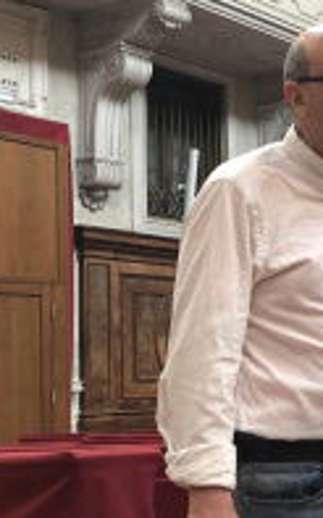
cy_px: 301
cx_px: 575
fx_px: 1057
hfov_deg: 15.1
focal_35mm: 75
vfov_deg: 27.5
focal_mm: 3.99
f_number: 1.8
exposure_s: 1/17
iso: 40
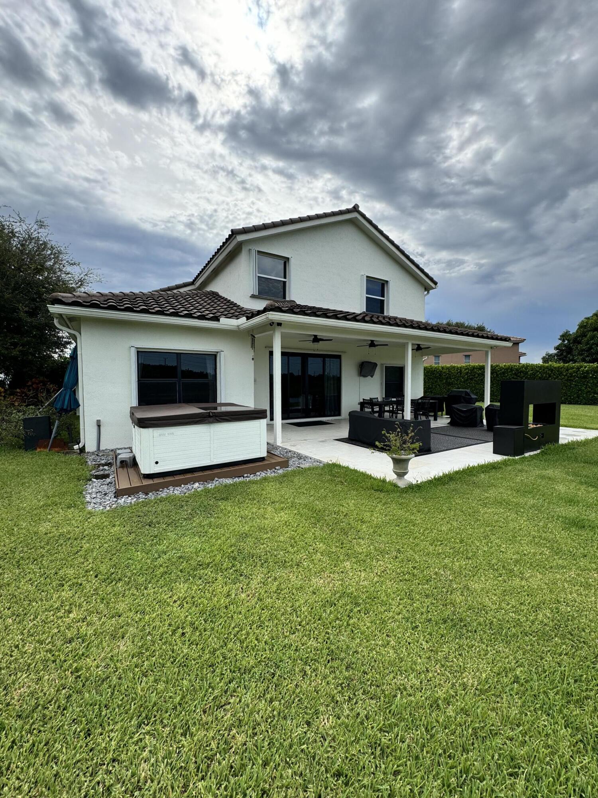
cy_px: 399
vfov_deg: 102.1
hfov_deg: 85.7
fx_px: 322
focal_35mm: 14
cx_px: 299
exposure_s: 1/1217
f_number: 2.2
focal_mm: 2.22
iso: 50
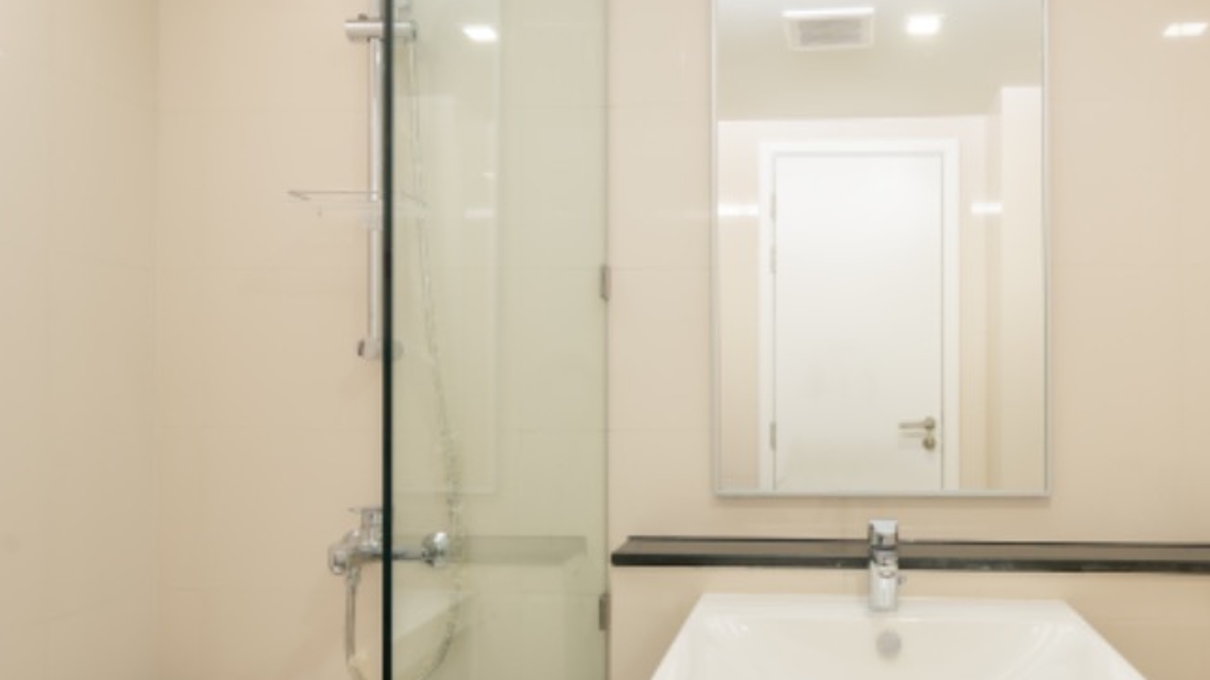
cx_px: 800
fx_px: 834
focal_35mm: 26
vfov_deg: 44.1
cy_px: 407
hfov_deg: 70.0
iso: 50
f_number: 5.6
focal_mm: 16
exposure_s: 1/1.67
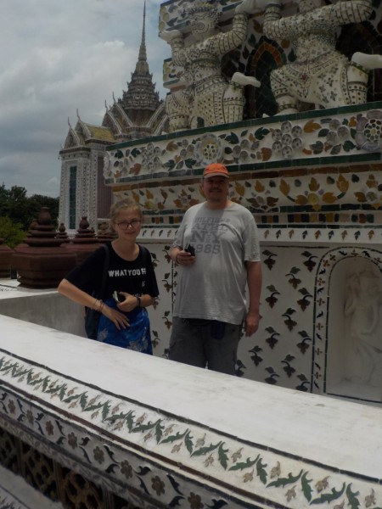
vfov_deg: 60.0
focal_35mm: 30
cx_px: 191
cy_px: 254
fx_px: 441
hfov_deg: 46.8
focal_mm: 4.1
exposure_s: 1/1250
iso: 125
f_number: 6.6
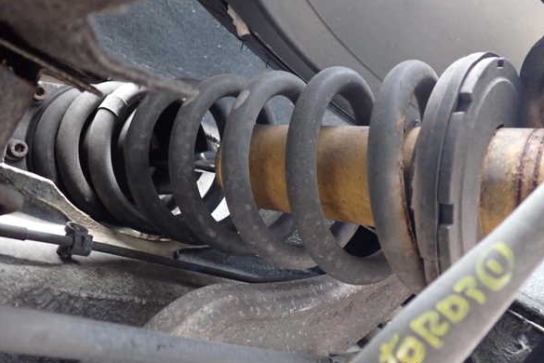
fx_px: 484
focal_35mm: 32
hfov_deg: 58.7
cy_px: 175
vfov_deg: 41.1
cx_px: 277
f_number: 2.3
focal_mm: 5.4
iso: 800
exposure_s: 1/20
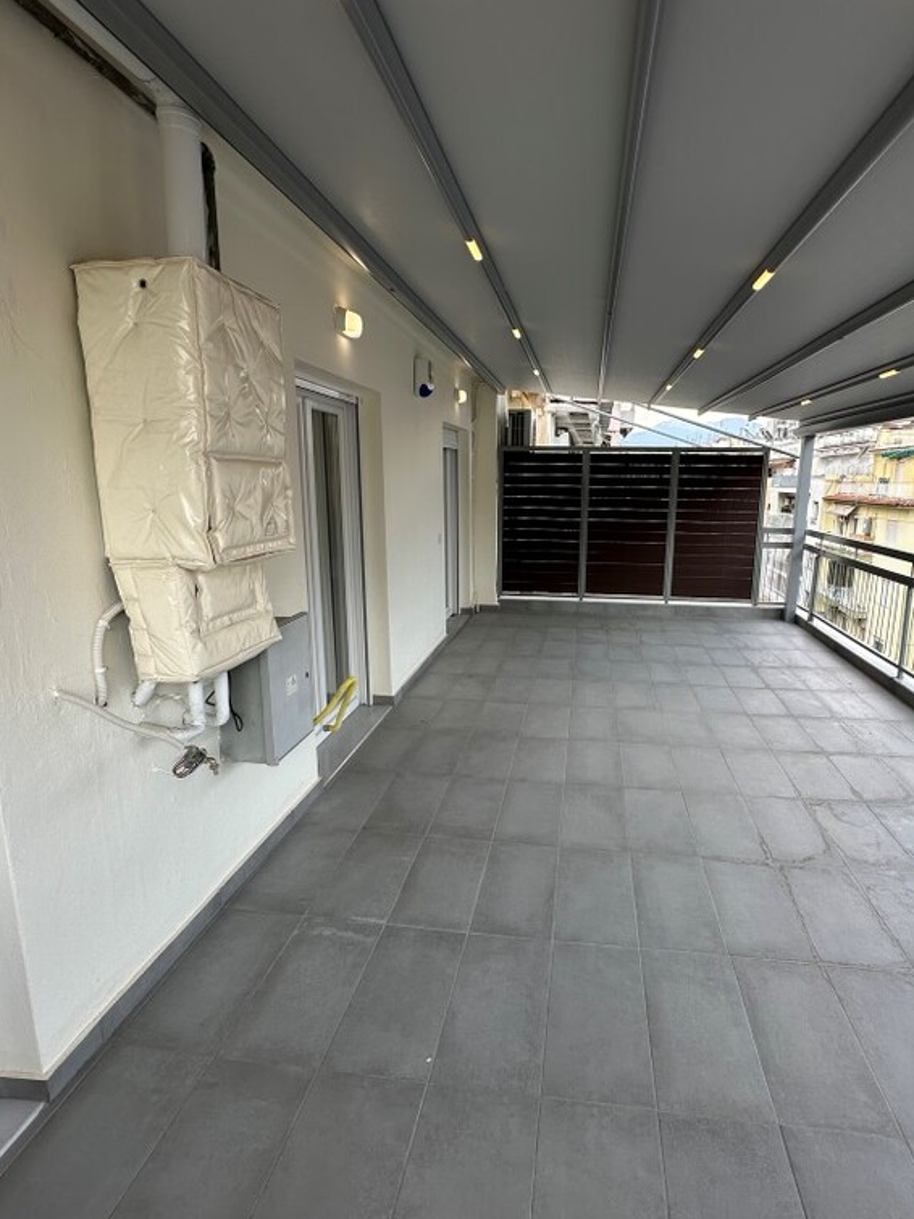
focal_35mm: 19
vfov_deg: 84.7
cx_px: 515
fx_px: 669
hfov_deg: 68.4
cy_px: 612
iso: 40
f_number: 2.2
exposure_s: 1/330
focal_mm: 2.22
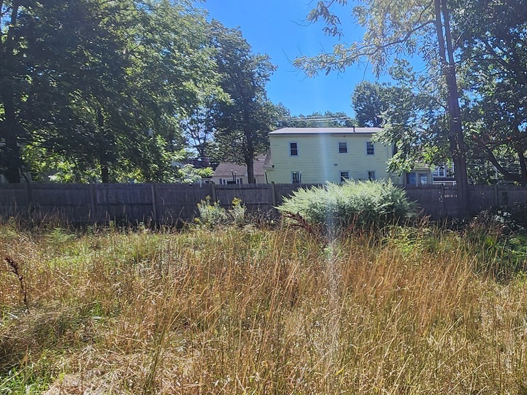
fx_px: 472
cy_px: 280
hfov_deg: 50.9
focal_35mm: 31
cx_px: 485
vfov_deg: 44.4
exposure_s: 1/1245
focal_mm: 2.2
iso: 50
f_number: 2.2
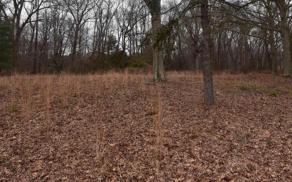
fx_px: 222
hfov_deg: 66.7
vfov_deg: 43.8
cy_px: 54
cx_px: 134
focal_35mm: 28
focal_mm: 11
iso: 400
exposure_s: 1/200
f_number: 10
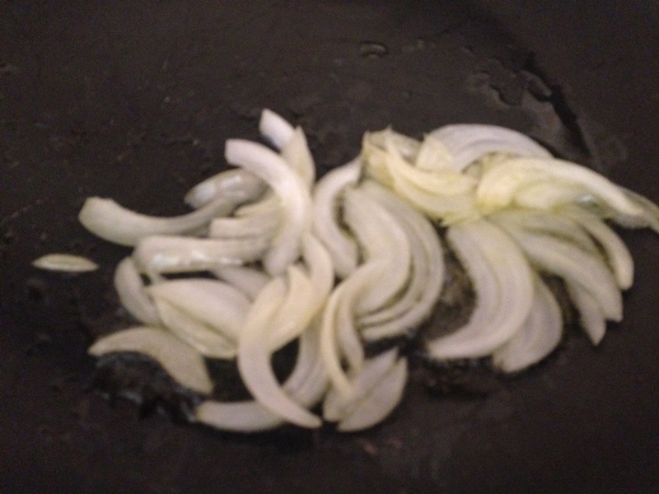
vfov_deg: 42.9
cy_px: 247
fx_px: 628
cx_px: 330
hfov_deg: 55.4
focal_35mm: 33
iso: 500
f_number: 2.4
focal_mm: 4.12
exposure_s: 1/15
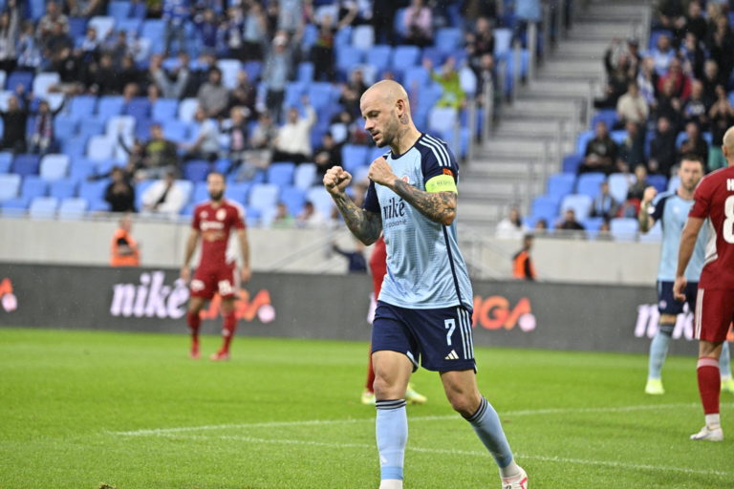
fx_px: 4893
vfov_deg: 5.7
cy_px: 244
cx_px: 367
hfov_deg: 8.6
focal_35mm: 240
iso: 4000
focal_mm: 240
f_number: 5.6
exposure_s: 1/1250
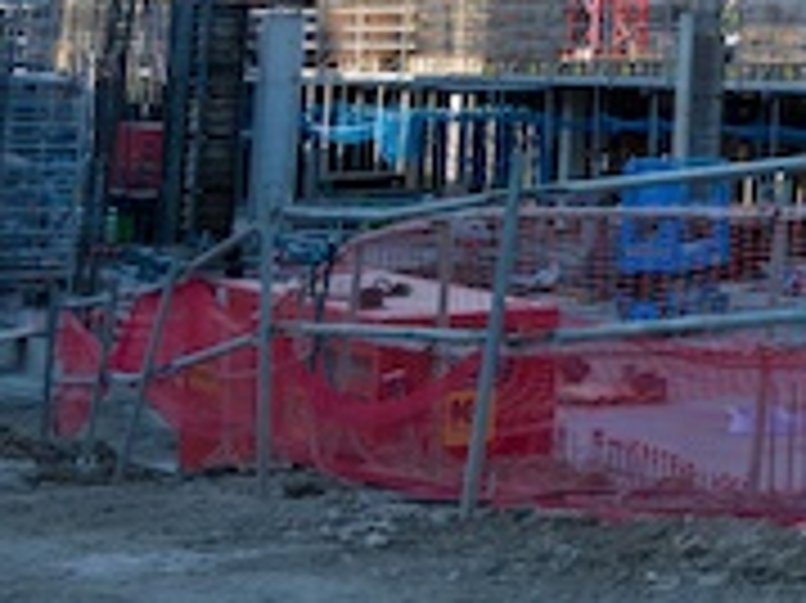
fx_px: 2699
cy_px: -340
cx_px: 1450
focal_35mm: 116
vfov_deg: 12.1
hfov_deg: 14.8
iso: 160
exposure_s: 1/400
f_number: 4
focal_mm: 24
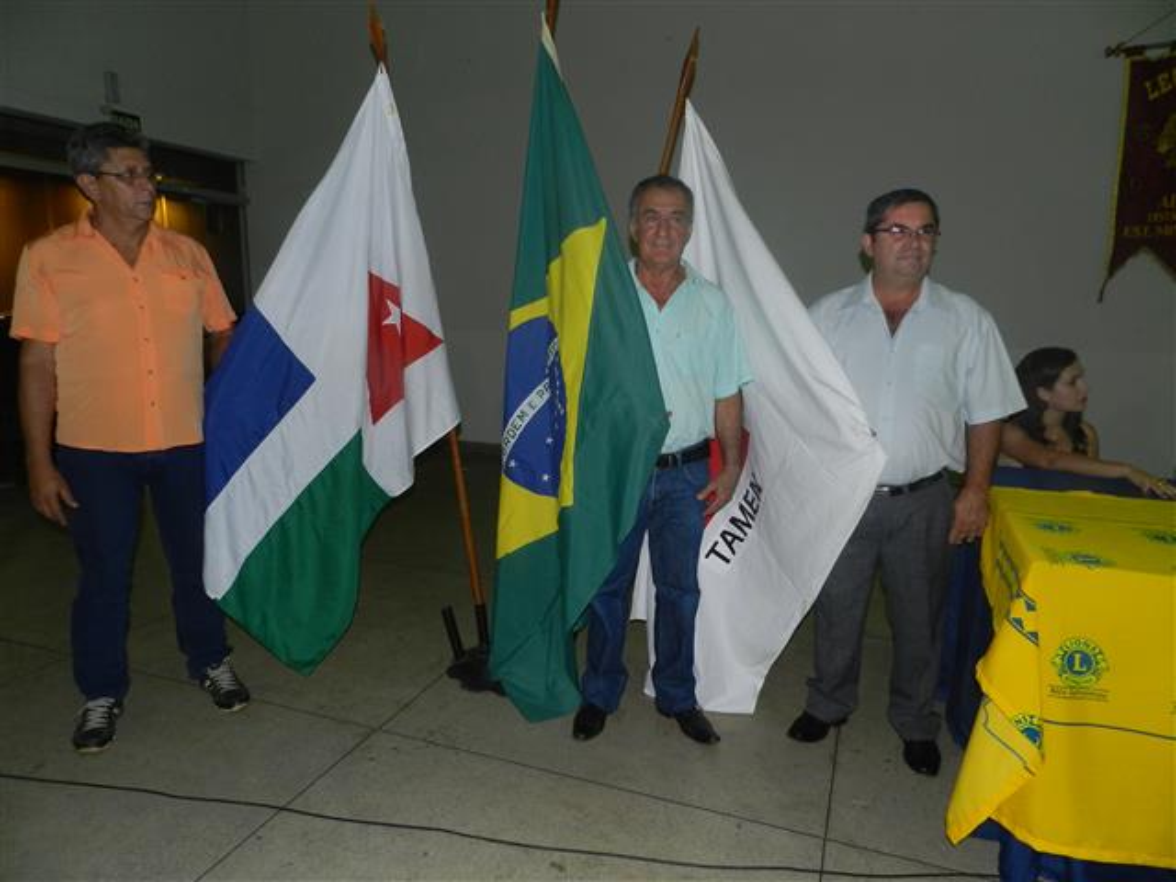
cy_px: 441
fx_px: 781
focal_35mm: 23
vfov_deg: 58.9
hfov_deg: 73.9
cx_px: 588
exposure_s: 1/30
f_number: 3.4
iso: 200
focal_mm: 4
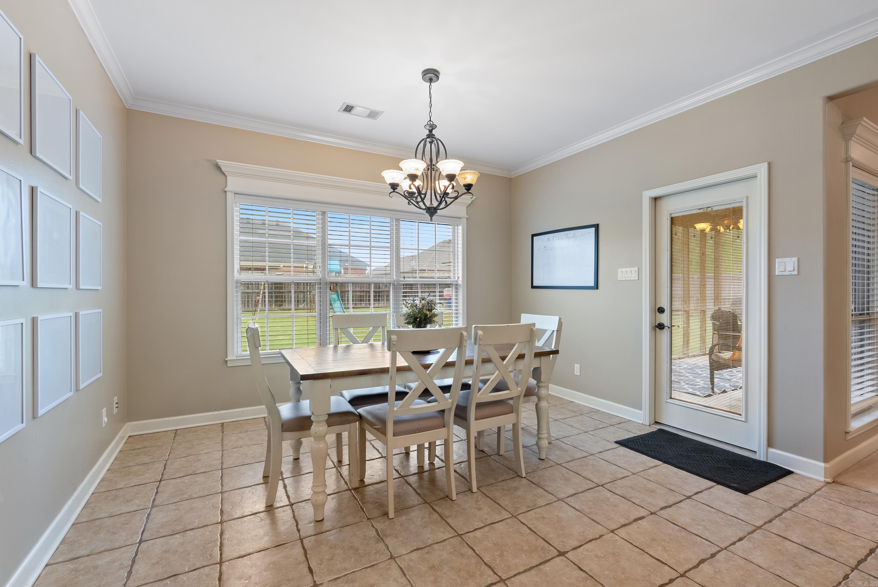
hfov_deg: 96.7
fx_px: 390
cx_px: 439
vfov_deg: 73.8
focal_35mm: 16
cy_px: 294
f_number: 9
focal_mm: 16
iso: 250
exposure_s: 1/10
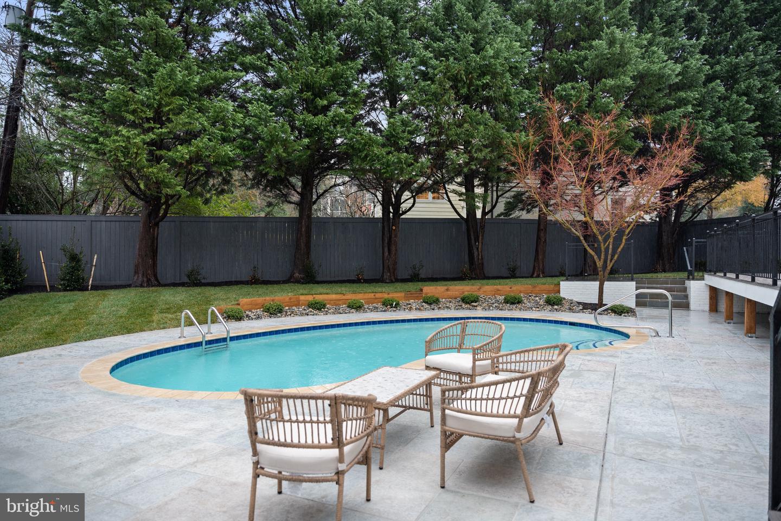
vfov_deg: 53.1
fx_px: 521
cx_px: 390
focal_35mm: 24
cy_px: 260
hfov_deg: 73.7
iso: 400
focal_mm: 24
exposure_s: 1/125
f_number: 2.8
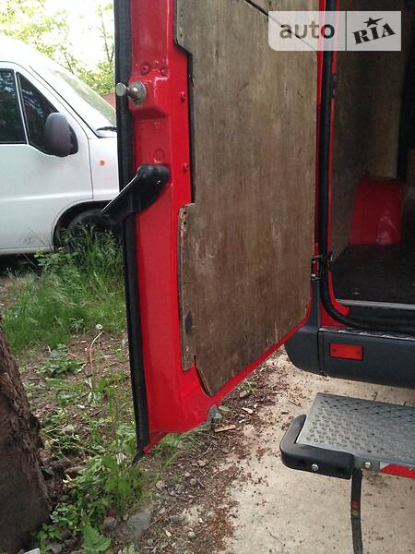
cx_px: 208
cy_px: 277
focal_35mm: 33
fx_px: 528
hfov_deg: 42.9
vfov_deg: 55.4
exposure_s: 1/17
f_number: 2.4
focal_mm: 4.1
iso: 400
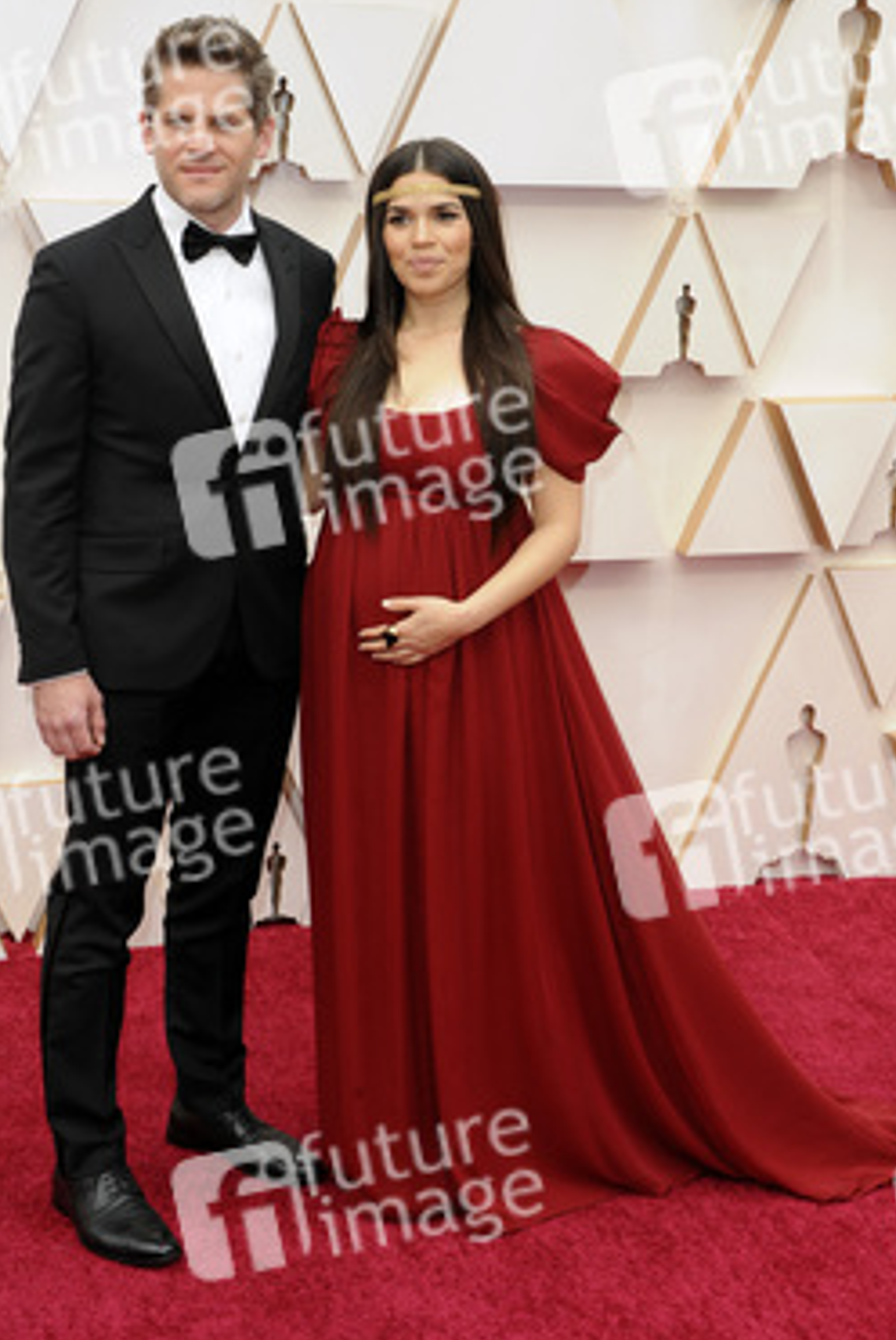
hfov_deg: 24.2
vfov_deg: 35.6
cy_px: 654
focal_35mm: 56
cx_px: 464
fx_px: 2087
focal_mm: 52
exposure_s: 1/200
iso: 800
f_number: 7.1
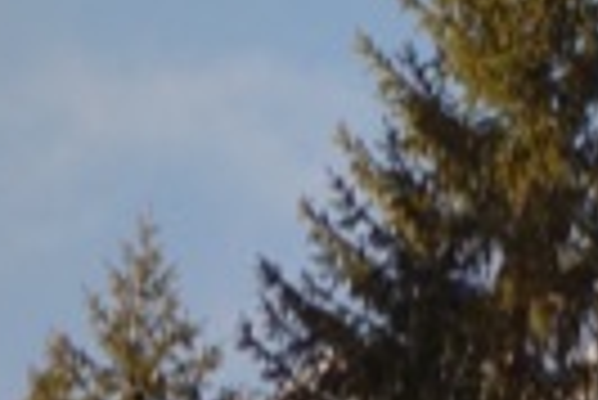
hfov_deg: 3.4
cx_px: 1736
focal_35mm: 595
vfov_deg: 2.3
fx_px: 9894
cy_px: 357
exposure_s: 1/320
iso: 125
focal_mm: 36.84
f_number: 5.6
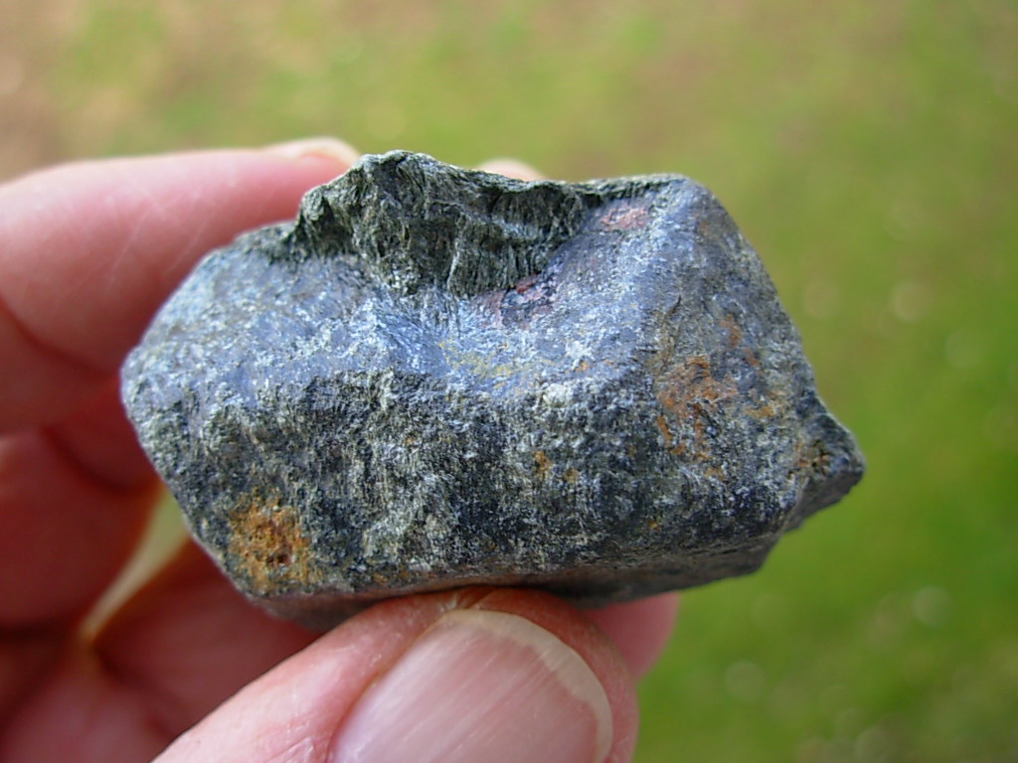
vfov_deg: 37.7
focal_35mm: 38
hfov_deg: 49.0
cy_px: 382
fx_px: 1118
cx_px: 509
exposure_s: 1/111
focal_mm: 6.3
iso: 50
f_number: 2.9
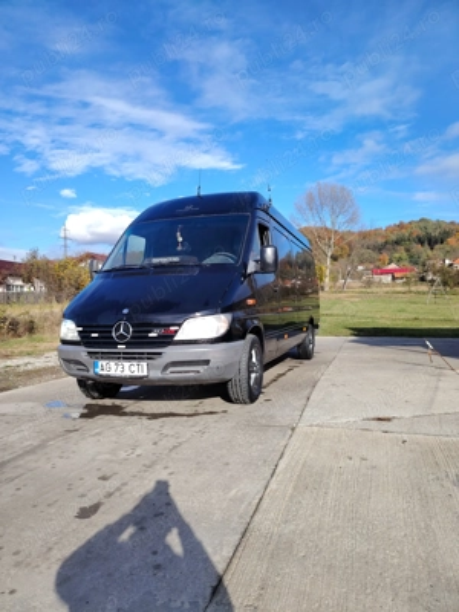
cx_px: 230
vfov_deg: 71.6
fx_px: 424
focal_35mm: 24
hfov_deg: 56.8
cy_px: 306
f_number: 1.75
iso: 160
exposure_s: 1/900
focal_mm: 5.25
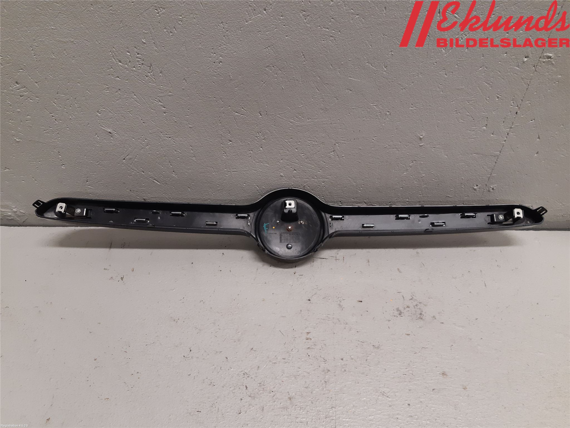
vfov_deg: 53.1
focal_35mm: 26
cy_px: 214
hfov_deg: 67.3
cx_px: 285
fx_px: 428
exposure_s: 1/50
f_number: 1.7
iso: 160
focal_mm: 3.93
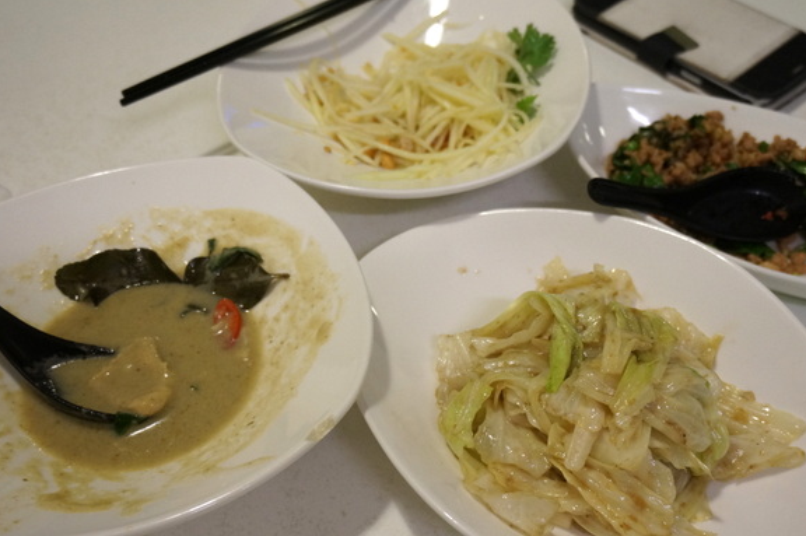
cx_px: 434
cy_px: 285
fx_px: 895
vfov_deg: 33.3
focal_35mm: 40
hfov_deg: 48.5
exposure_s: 1/60
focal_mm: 24
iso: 1250
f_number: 4.5
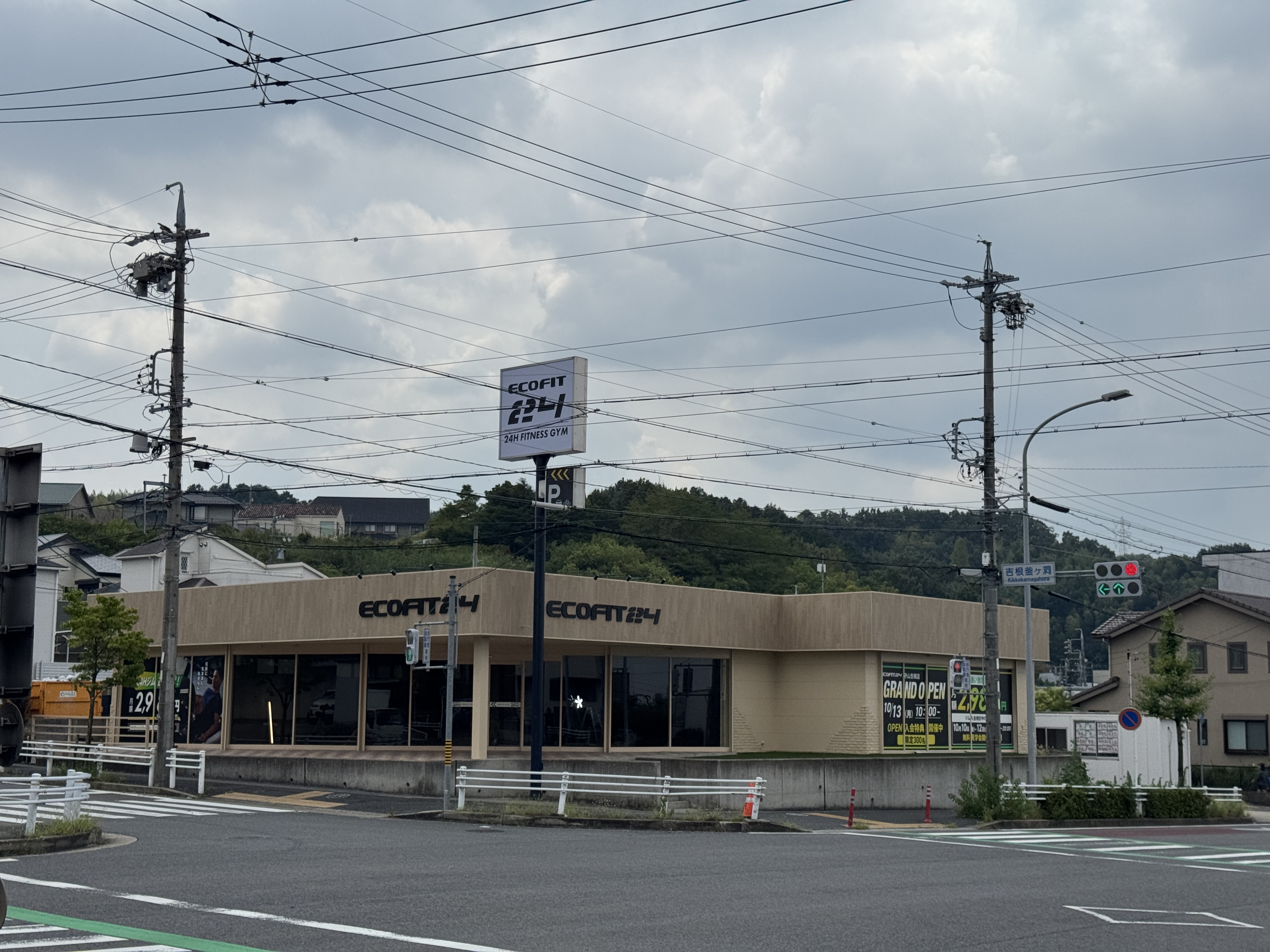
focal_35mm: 48
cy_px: 476
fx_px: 1761
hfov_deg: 39.7
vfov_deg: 30.3
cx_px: 635
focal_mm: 6.76
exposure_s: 1/12500
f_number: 1.78
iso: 64
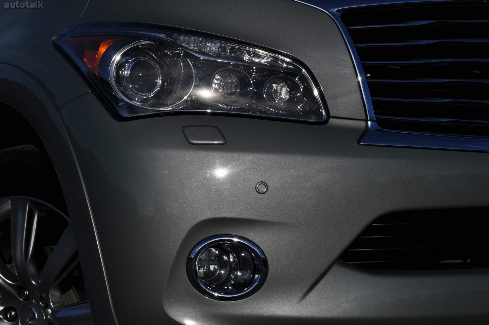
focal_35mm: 82
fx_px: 1119
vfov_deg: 16.5
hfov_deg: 24.6
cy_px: 162
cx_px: 244
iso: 200
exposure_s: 1/800
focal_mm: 55
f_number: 14
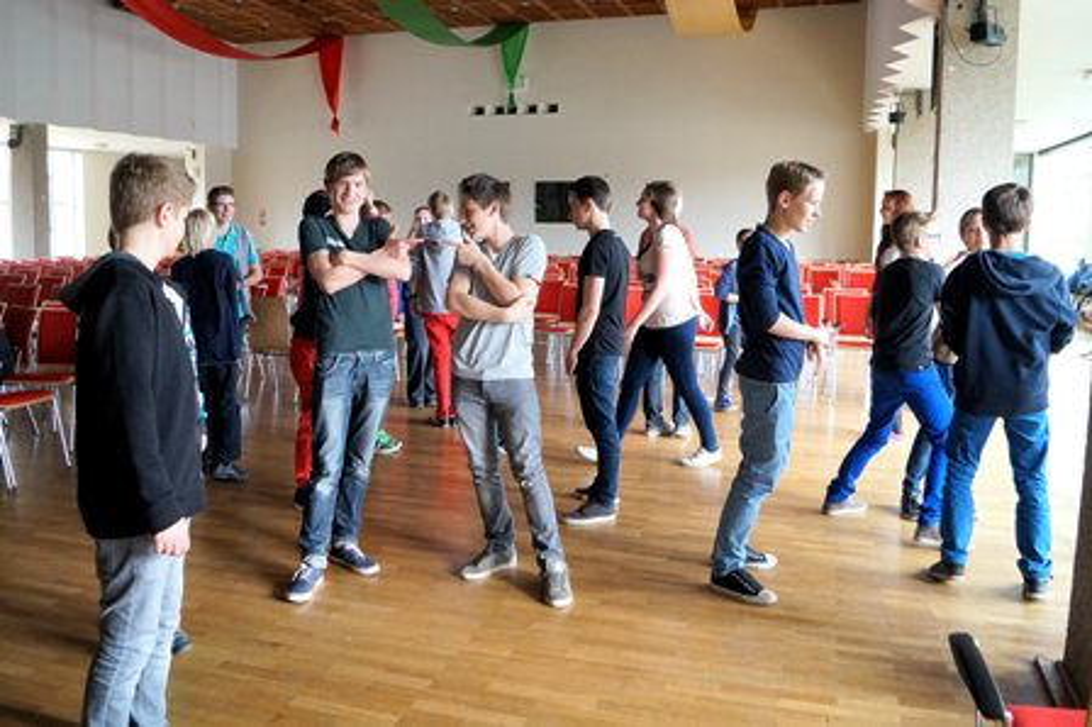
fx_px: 818
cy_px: 364
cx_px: 546
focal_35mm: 27
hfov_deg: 67.4
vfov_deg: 47.9
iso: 800
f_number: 4
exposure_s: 1/160
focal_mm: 18
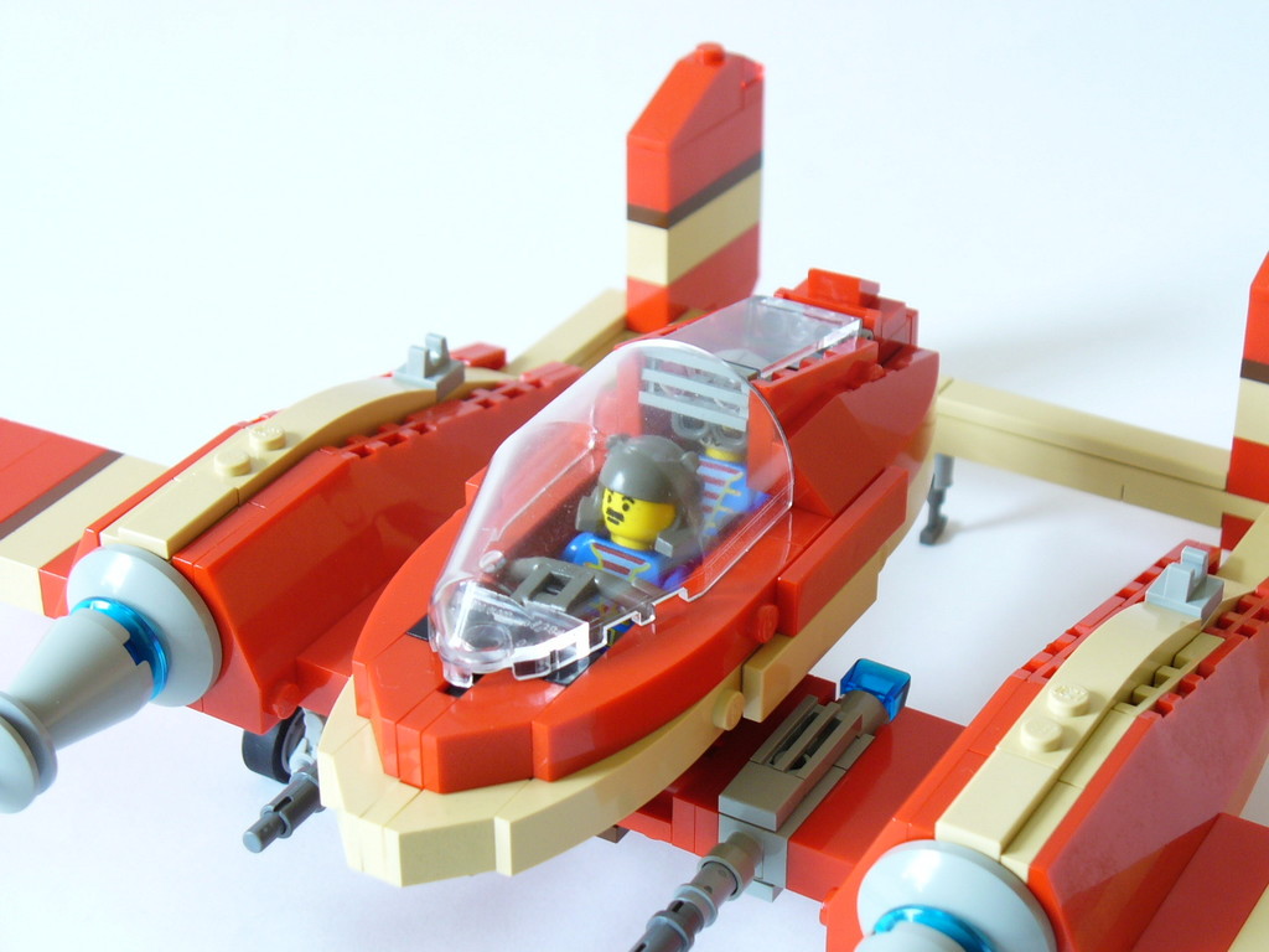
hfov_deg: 25.0
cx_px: 634
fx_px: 2859
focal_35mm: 78
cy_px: 476
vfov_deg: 18.9
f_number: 3.3
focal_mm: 12.8
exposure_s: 1/10
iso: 100
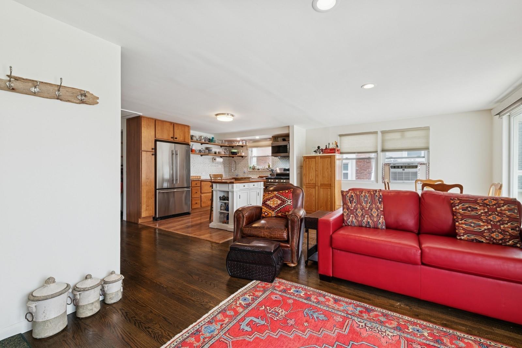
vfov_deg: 77.3
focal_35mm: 15
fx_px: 217
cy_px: 174
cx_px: 261
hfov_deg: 100.4
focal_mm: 15
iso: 640
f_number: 14
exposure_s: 1/15
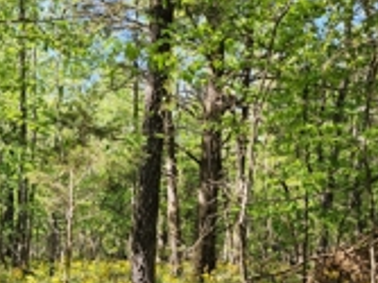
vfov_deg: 26.1
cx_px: 91
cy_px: 224
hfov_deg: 34.2
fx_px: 600
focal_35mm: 55
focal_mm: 6.4
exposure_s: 1/243
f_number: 1.8
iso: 12
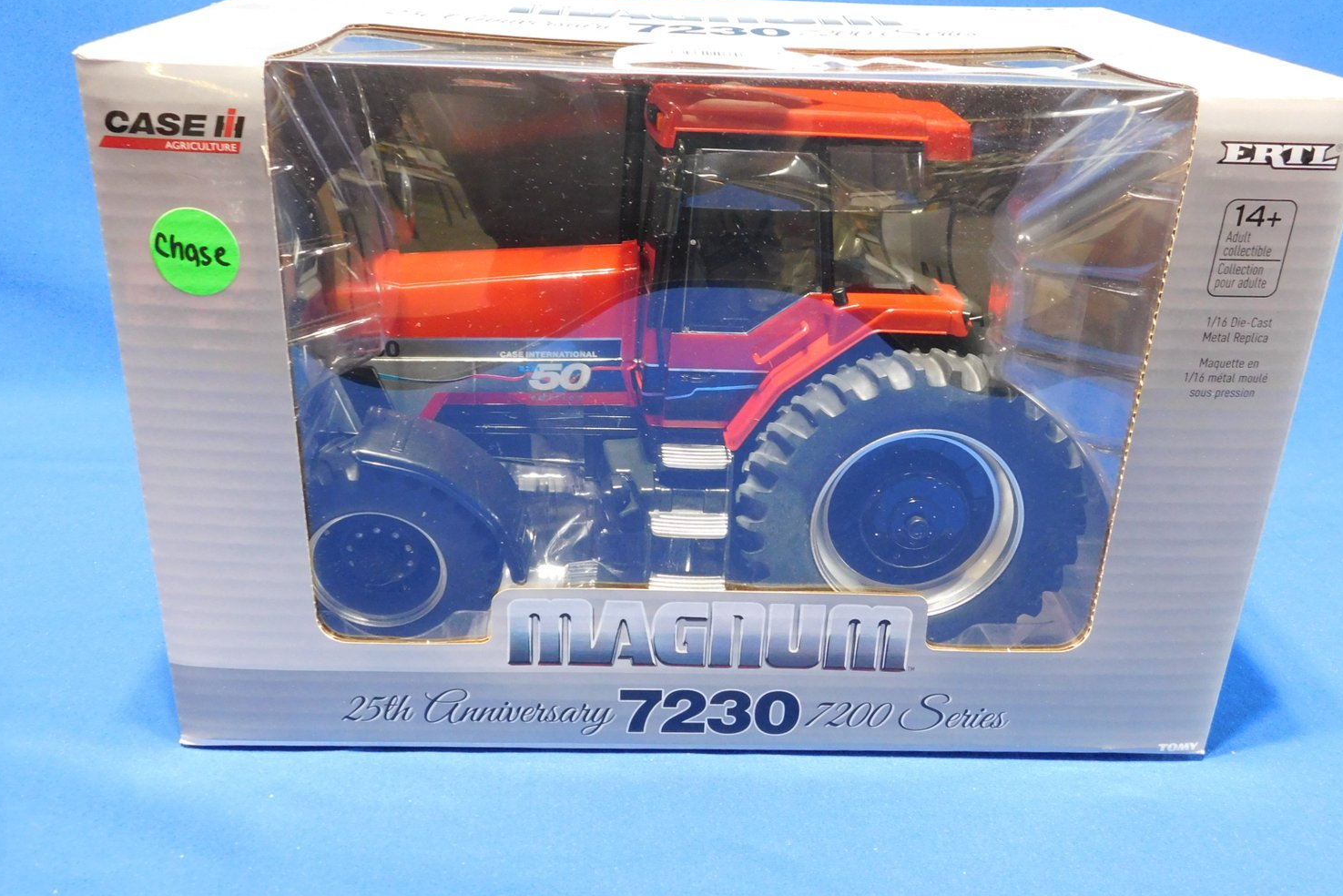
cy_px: 394
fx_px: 1194
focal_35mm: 32
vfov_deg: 41.1
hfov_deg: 58.7
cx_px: 665
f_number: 3.2
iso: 400
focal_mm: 5.3
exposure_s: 1/15
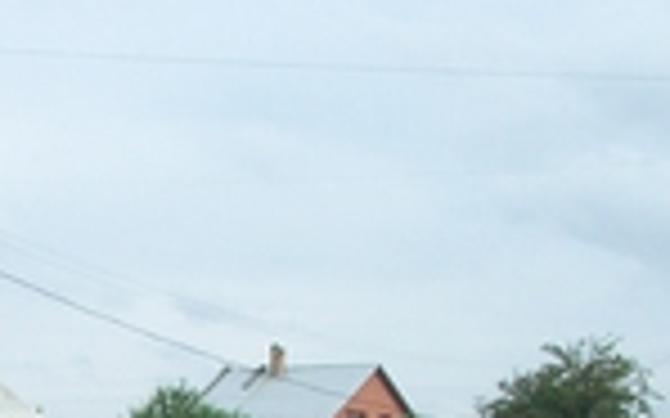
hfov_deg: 17.6
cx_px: -175
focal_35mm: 112
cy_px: 625
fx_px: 2044
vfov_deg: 11.2
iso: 80
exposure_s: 1/400
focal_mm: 5.8
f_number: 4.3
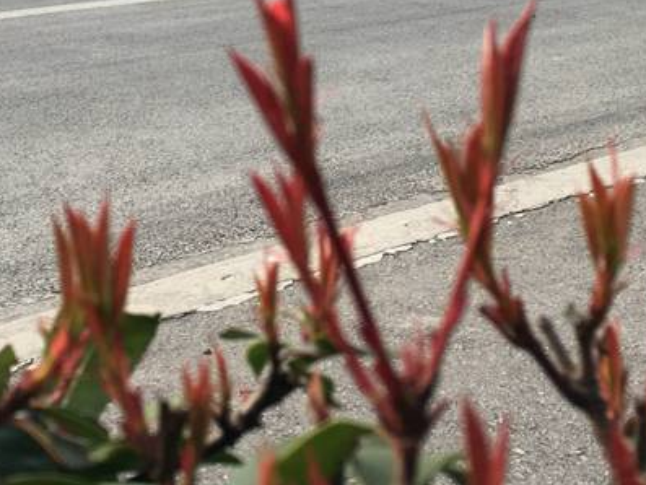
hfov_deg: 26.6
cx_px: 229
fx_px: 1363
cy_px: -73
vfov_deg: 19.2
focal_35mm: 73
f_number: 2.2
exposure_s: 1/100
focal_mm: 4.15
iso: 40
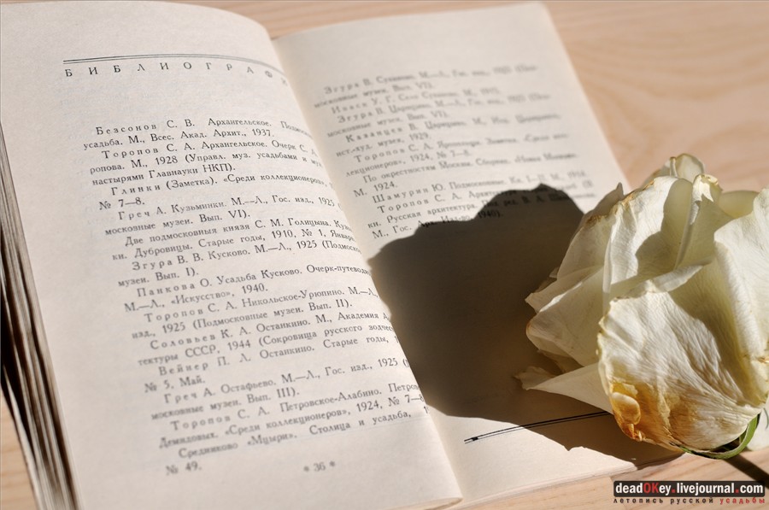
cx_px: 384
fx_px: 1599
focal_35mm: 75
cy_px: 255
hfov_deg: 27.0
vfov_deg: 18.1
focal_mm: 50
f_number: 4.5
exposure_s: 1/1250
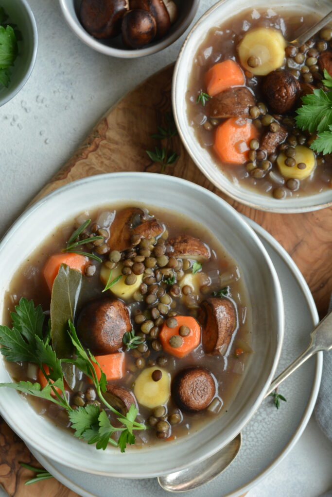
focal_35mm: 158
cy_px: 248
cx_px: 166
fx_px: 2178
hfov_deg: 8.7
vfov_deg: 13.0
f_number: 13
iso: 200
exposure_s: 1/5
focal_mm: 105
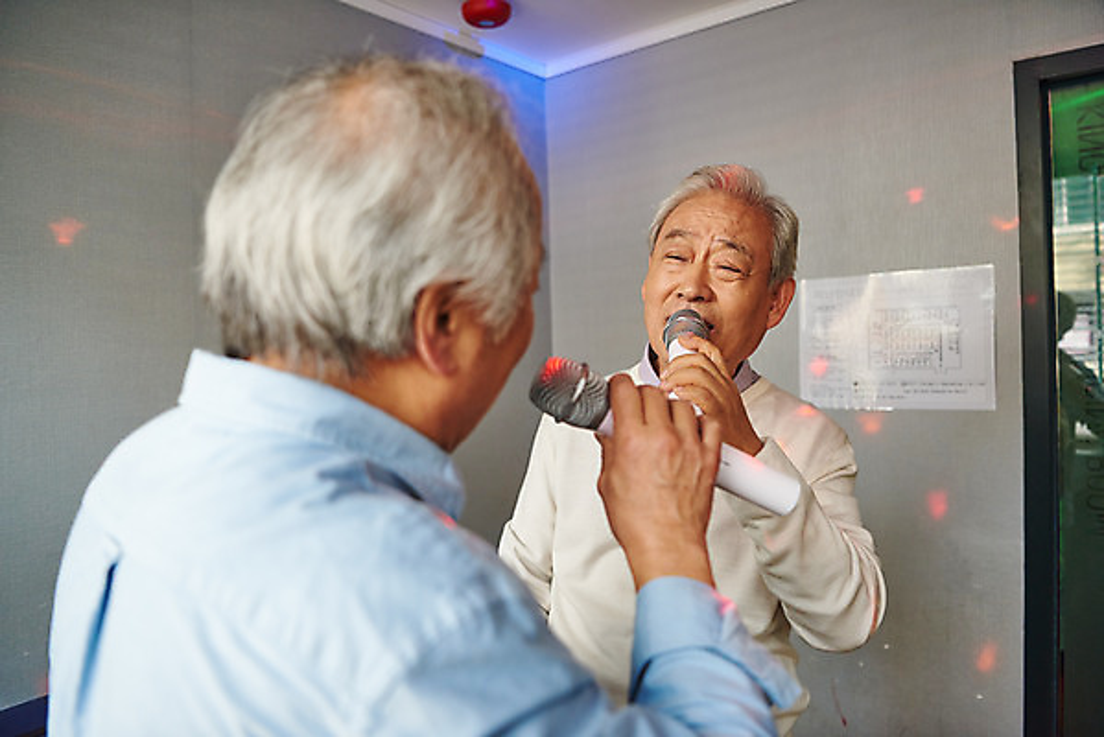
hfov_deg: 67.4
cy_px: 368
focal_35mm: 27
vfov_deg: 48.0
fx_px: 828
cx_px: 552
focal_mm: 27
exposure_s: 1/250
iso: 640
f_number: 2.8
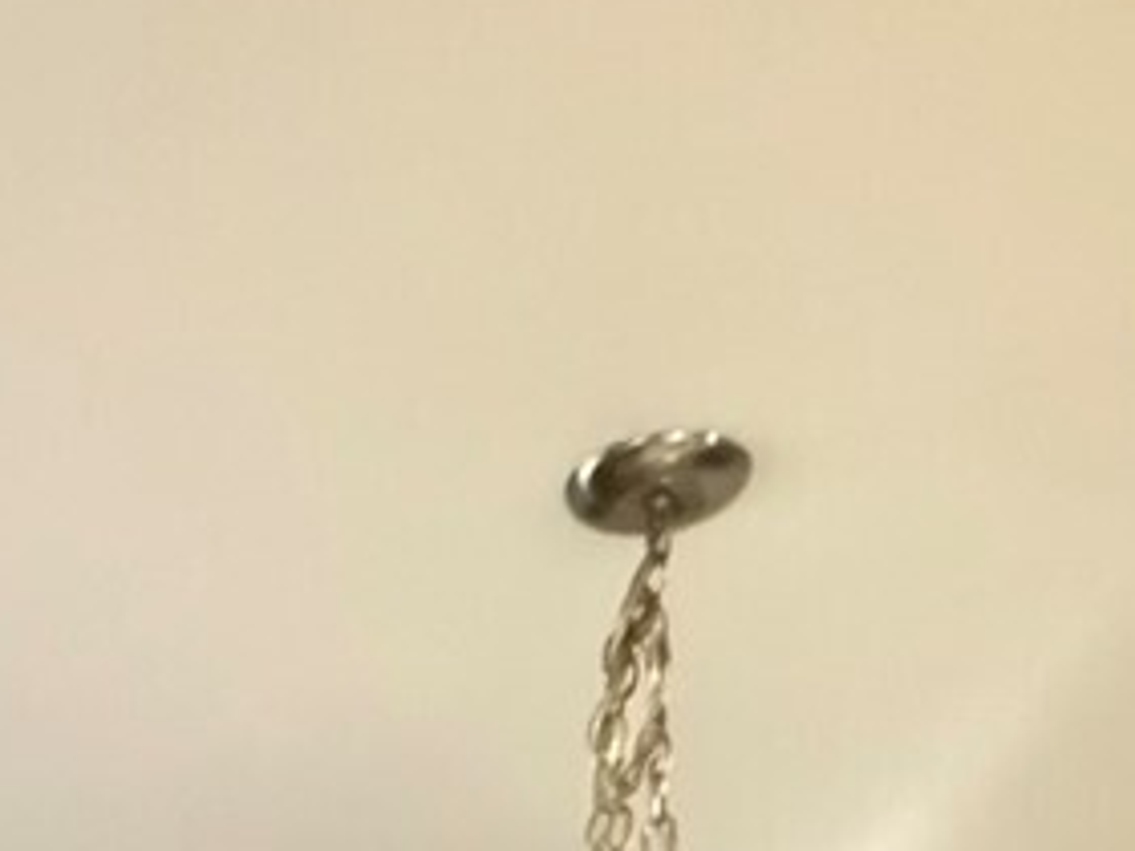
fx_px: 2623
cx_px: 77
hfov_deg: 23.6
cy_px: 2115
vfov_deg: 13.2
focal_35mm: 80
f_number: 2.2
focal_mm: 2.22
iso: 1600
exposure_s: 1/40
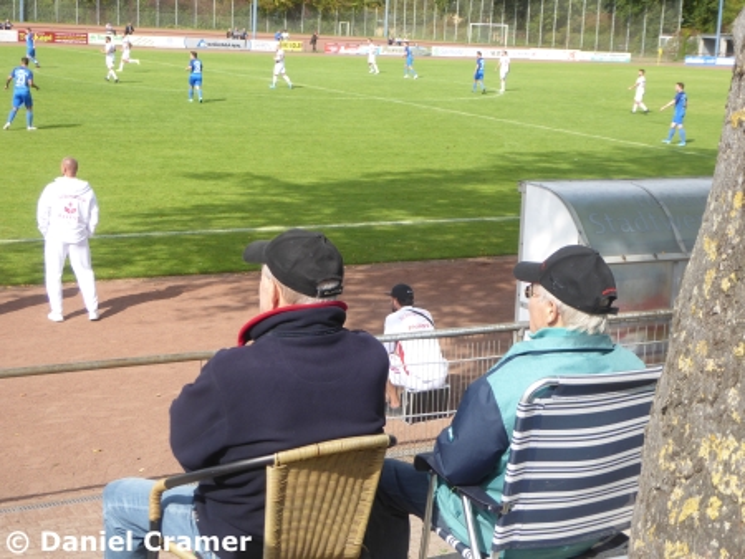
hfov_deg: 31.7
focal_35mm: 61
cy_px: 280
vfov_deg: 24.0
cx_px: 372
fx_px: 1314
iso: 80
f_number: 4.3
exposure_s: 1/250
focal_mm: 10.9
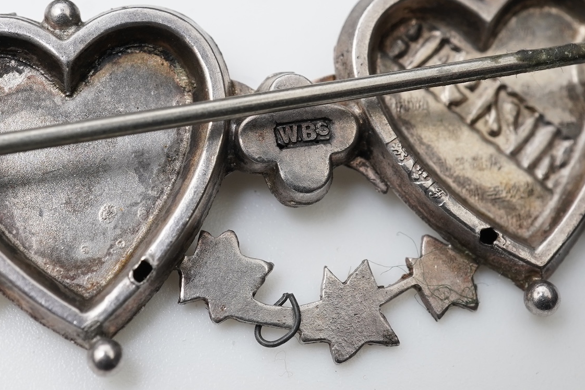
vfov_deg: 17.2
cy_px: 129
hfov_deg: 25.7
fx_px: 1283
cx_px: 266
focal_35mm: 79
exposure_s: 1/125
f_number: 16
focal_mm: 30
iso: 500
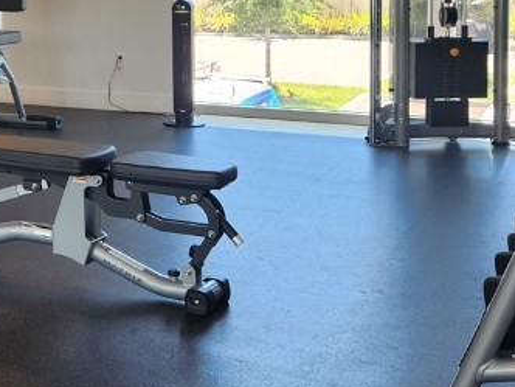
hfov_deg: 24.8
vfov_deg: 20.3
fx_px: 1056
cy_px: 34
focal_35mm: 71
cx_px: -98
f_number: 1.8
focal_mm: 5.4
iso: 50
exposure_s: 1/120
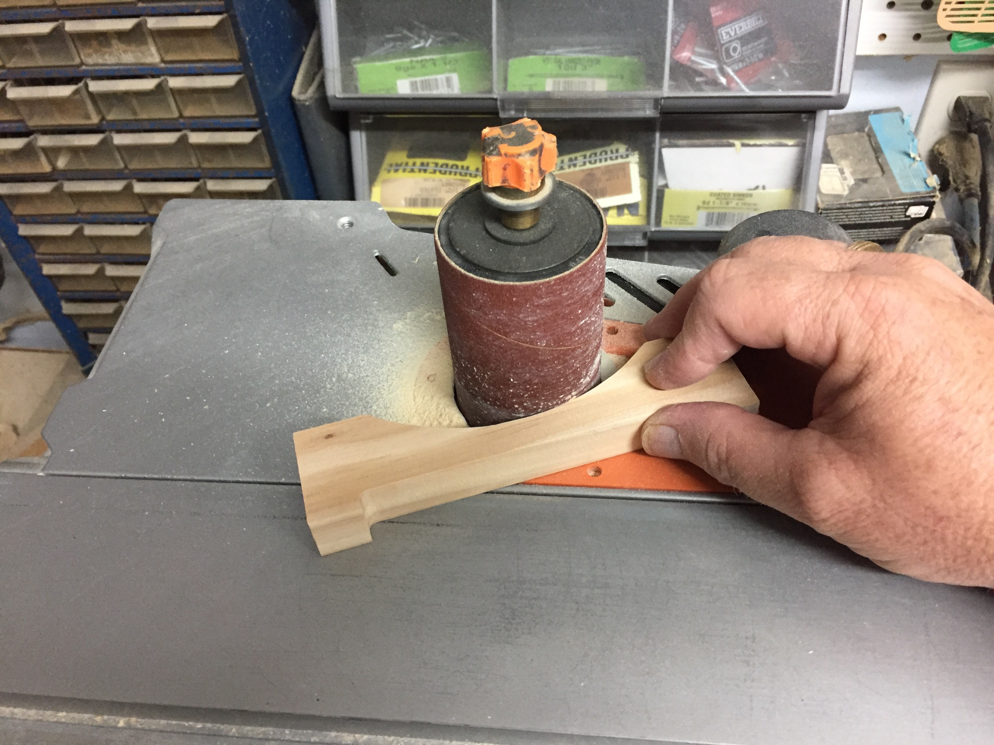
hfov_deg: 61.7
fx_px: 833
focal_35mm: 29
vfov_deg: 48.2
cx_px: 497
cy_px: 372
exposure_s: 1/24
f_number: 2.2
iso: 250
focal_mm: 4.15
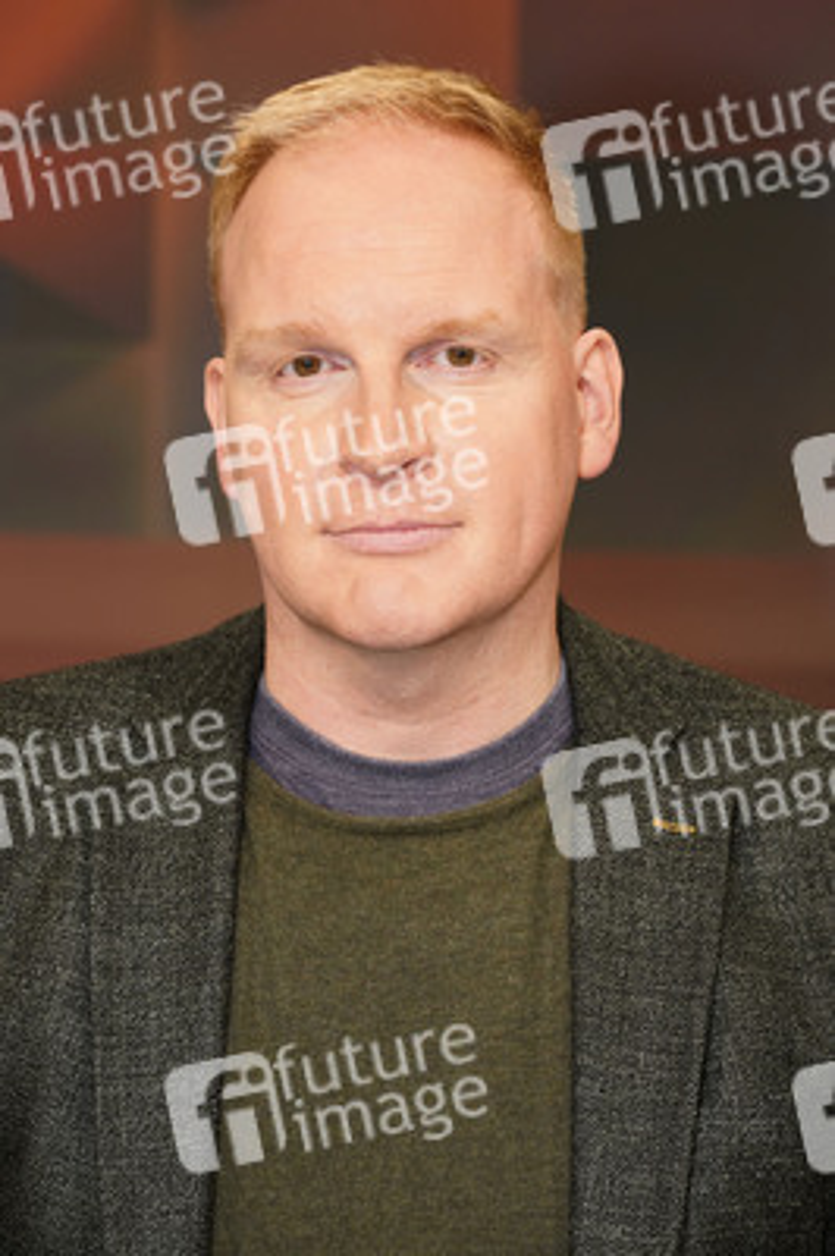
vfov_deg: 30.1
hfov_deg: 20.3
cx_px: 418
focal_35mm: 67
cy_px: 628
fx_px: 2335
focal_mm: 67
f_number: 5.6
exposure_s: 1/125
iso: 2000
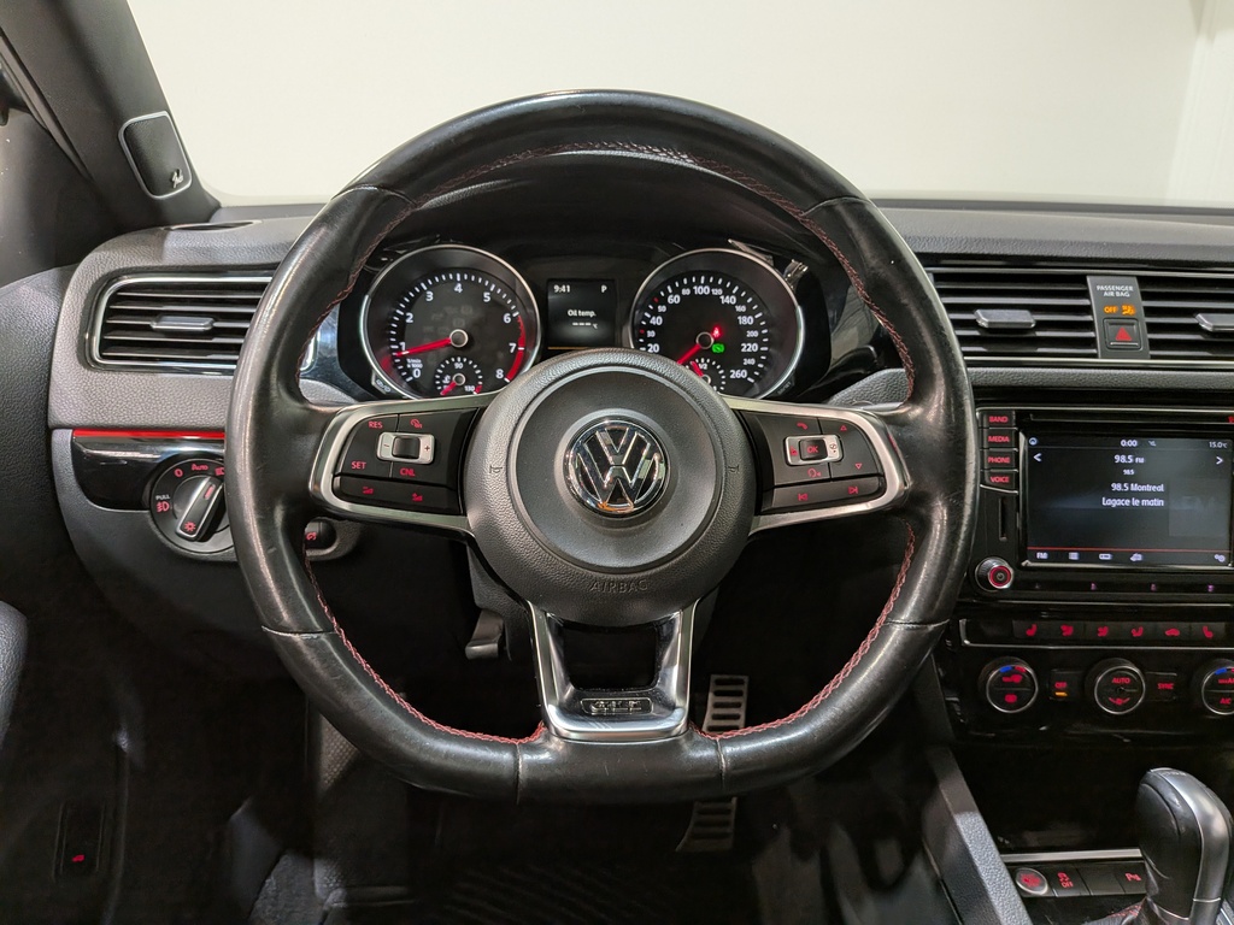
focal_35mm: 24
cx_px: 617
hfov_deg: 71.6
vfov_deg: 56.8
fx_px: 856
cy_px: 462
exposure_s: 1/100
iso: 160
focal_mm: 4.53
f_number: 1.7
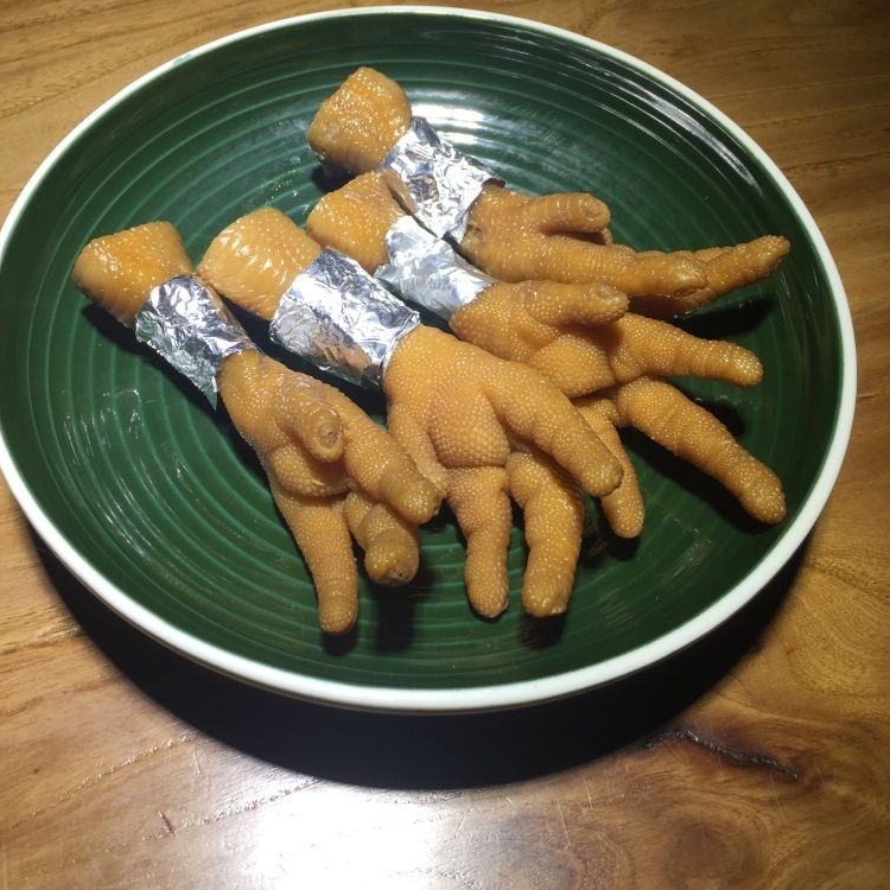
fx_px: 1018
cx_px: 436
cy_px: 376
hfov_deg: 47.2
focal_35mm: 35
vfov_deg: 47.1
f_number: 2.2
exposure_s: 1/122
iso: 32
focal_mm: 4.15
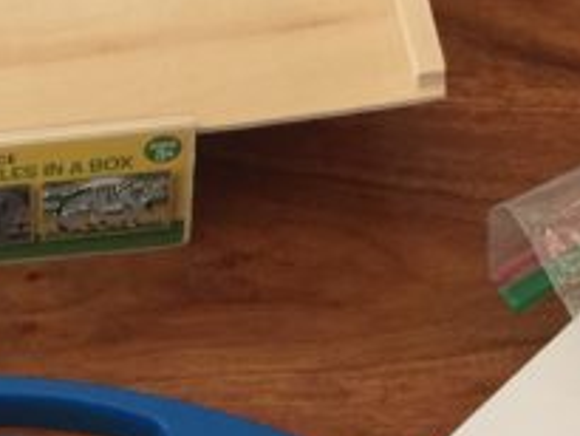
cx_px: 0
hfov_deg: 13.4
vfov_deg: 9.7
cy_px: 787
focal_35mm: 145
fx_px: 2431
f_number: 2.2
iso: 50
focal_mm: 4.15
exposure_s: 1/30
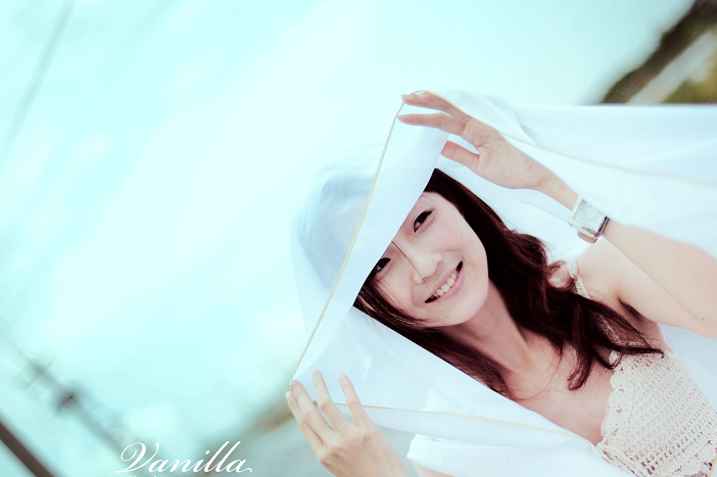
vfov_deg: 23.7
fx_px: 1134
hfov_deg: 35.0
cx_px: 403
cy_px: 245
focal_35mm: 57
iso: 200
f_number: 1.8
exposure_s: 1/800
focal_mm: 50
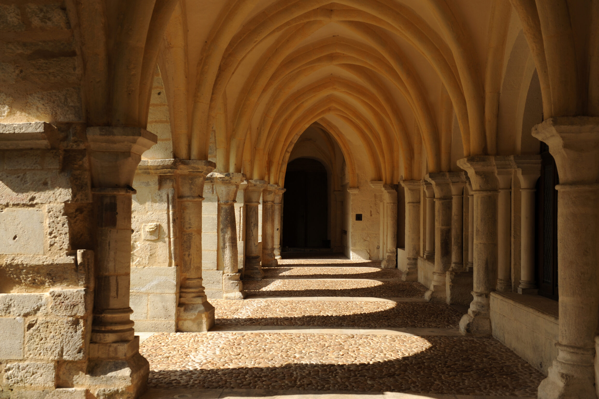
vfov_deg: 31.9
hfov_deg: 46.4
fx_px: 698
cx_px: 300
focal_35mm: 42
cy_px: 200
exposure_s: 1/250
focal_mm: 42
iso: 200
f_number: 8
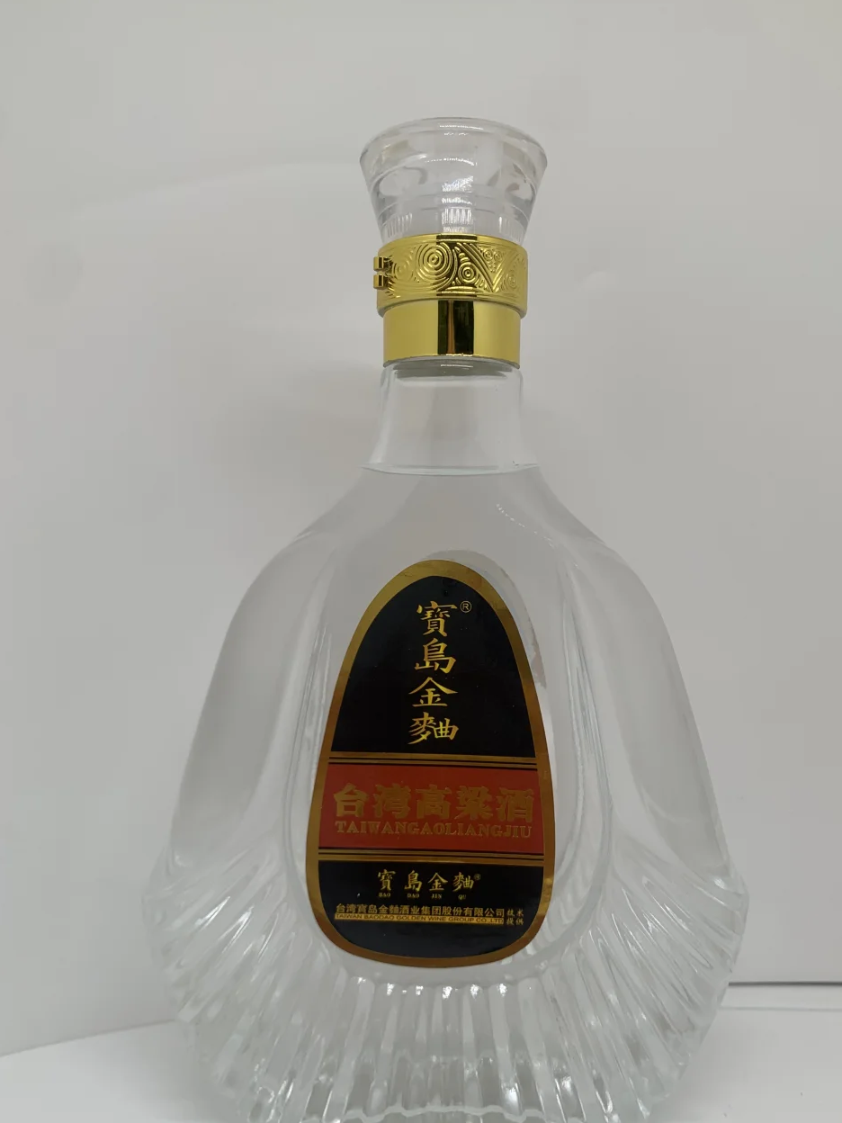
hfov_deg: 46.8
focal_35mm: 30
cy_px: 579
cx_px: 455
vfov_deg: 60.0
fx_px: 973
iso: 25
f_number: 1.8
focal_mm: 4.25
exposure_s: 1/241
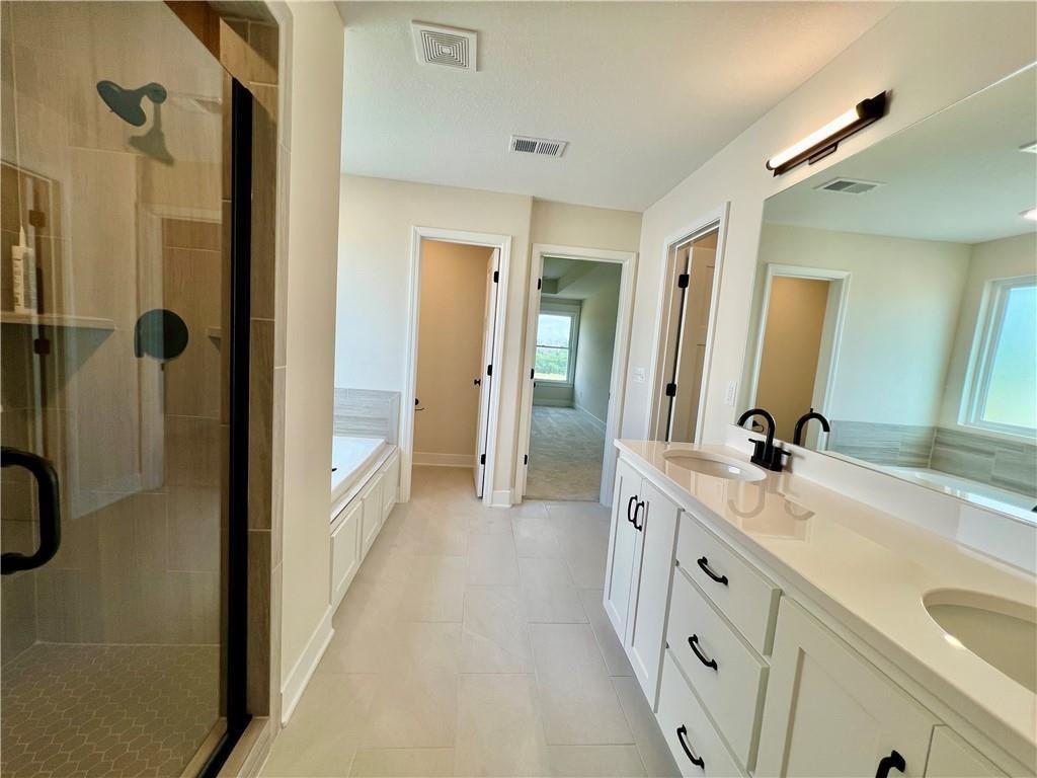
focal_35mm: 13
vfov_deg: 89.9
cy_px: 389
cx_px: 518
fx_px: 389
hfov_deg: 106.2
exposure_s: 1/120
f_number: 1.8
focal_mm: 1.57
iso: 40
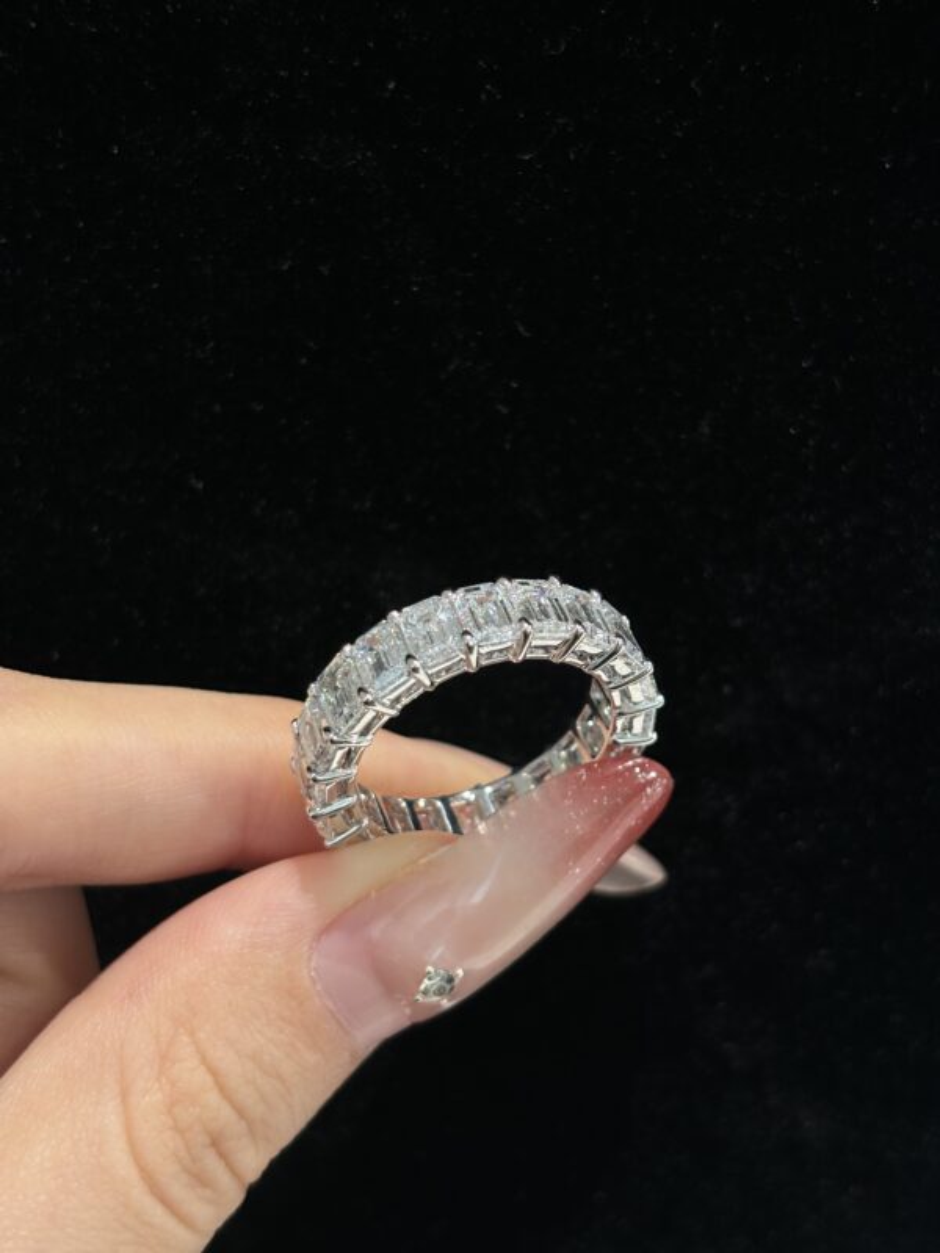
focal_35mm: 52
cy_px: 626
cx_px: 470
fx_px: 1883
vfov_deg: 36.8
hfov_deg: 28.0
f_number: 1.6
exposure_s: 1/175
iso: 32
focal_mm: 5.96
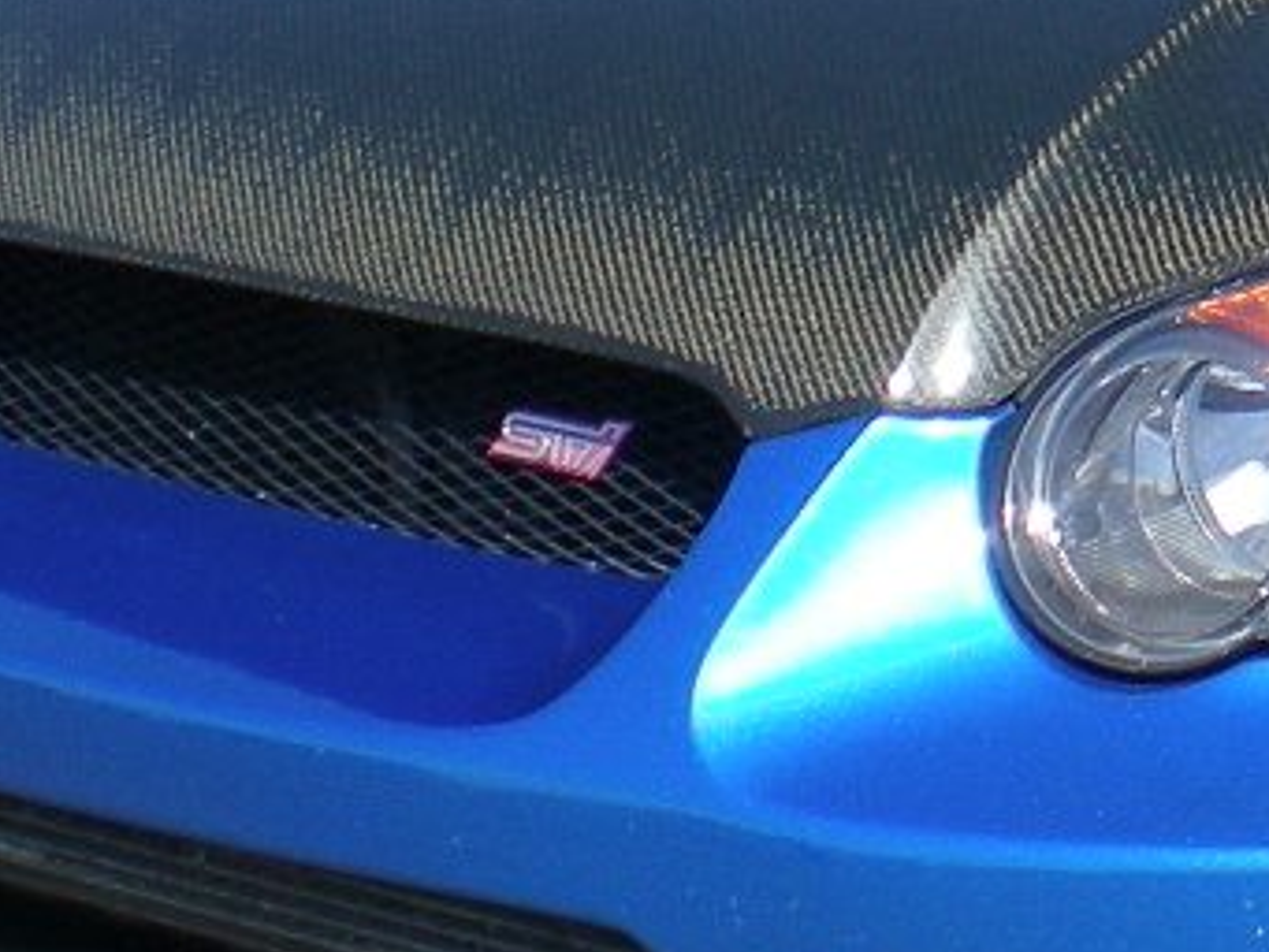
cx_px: 2080
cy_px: -205
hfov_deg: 11.0
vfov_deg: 8.6
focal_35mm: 171
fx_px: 6271
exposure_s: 1/235
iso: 50
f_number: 4.6
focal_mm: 6.3
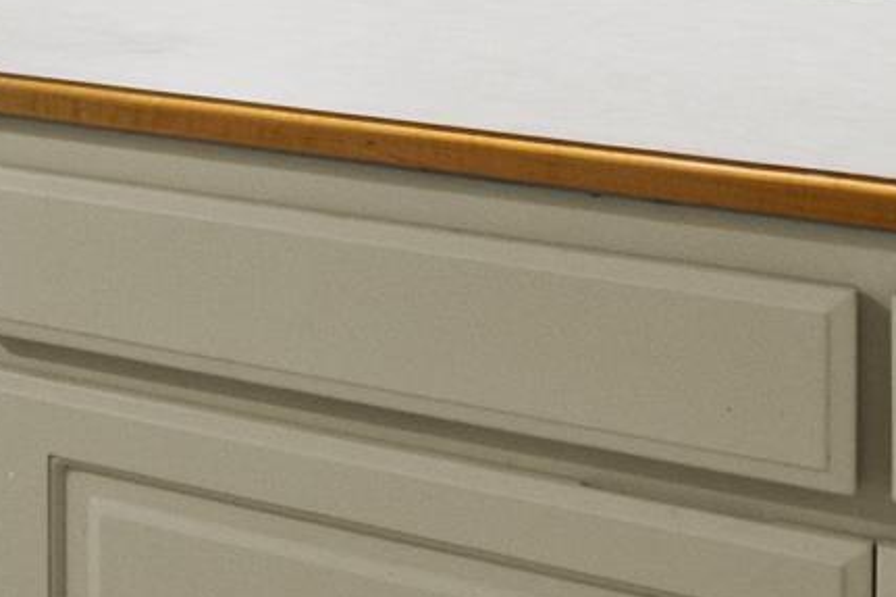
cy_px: -357
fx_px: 2164
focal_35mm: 87
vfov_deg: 14.4
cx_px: -1008
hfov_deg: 16.4
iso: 800
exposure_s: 1/1.67
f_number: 8
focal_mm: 10
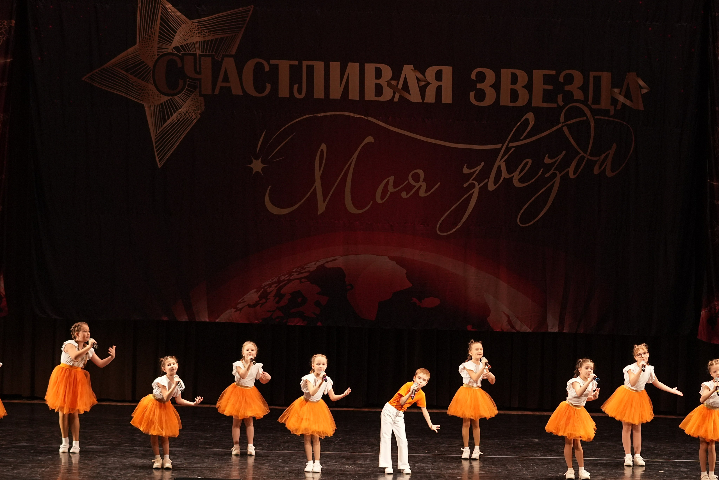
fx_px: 2097
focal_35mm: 105
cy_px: 240
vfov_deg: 13.0
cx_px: 360
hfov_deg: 19.5
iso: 2000
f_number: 2.8
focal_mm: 70
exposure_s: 1/400
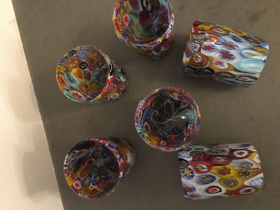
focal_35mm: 29
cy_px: 105
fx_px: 235
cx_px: 140
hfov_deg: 61.7
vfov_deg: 48.2
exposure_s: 1/17
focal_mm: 4.15
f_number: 2.2
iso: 320
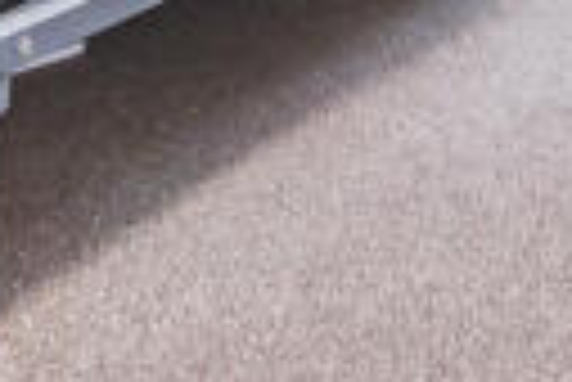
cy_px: -564
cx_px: 194
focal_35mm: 72
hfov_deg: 27.9
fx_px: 1145
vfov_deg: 13.4
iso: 400
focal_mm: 14
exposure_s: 1/10
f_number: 7.1
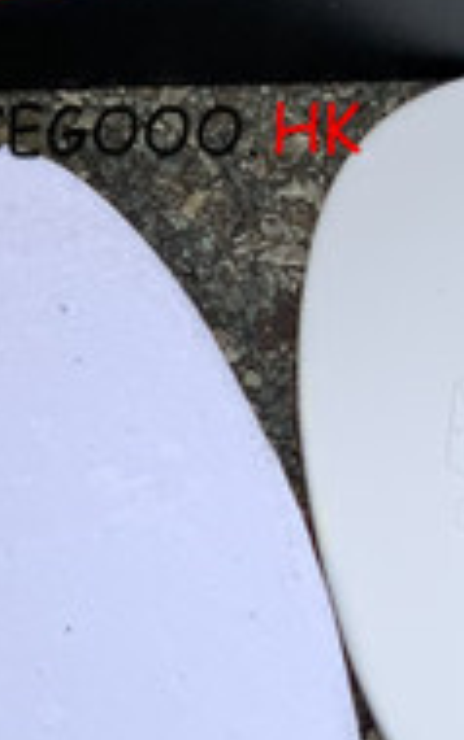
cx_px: 62
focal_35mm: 309
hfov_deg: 4.3
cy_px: 121
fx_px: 6242
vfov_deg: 6.8
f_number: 2.4
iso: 16
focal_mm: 6
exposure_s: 1/922
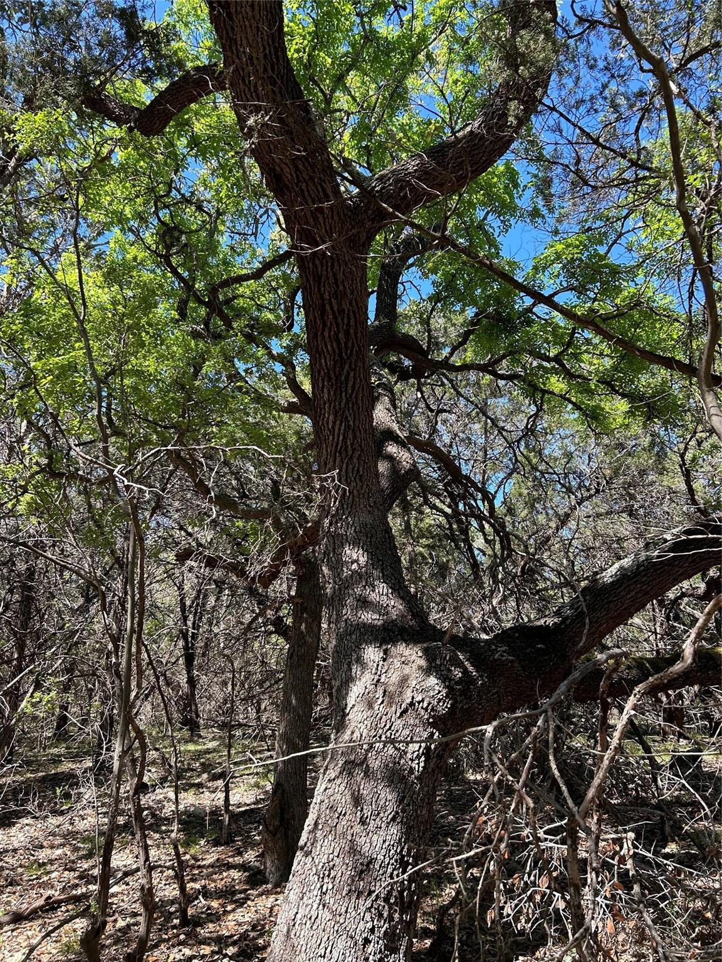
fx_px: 723
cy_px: 481
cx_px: 361
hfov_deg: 53.1
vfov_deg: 67.3
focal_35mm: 26
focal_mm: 5.7
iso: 50
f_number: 1.5
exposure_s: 1/617
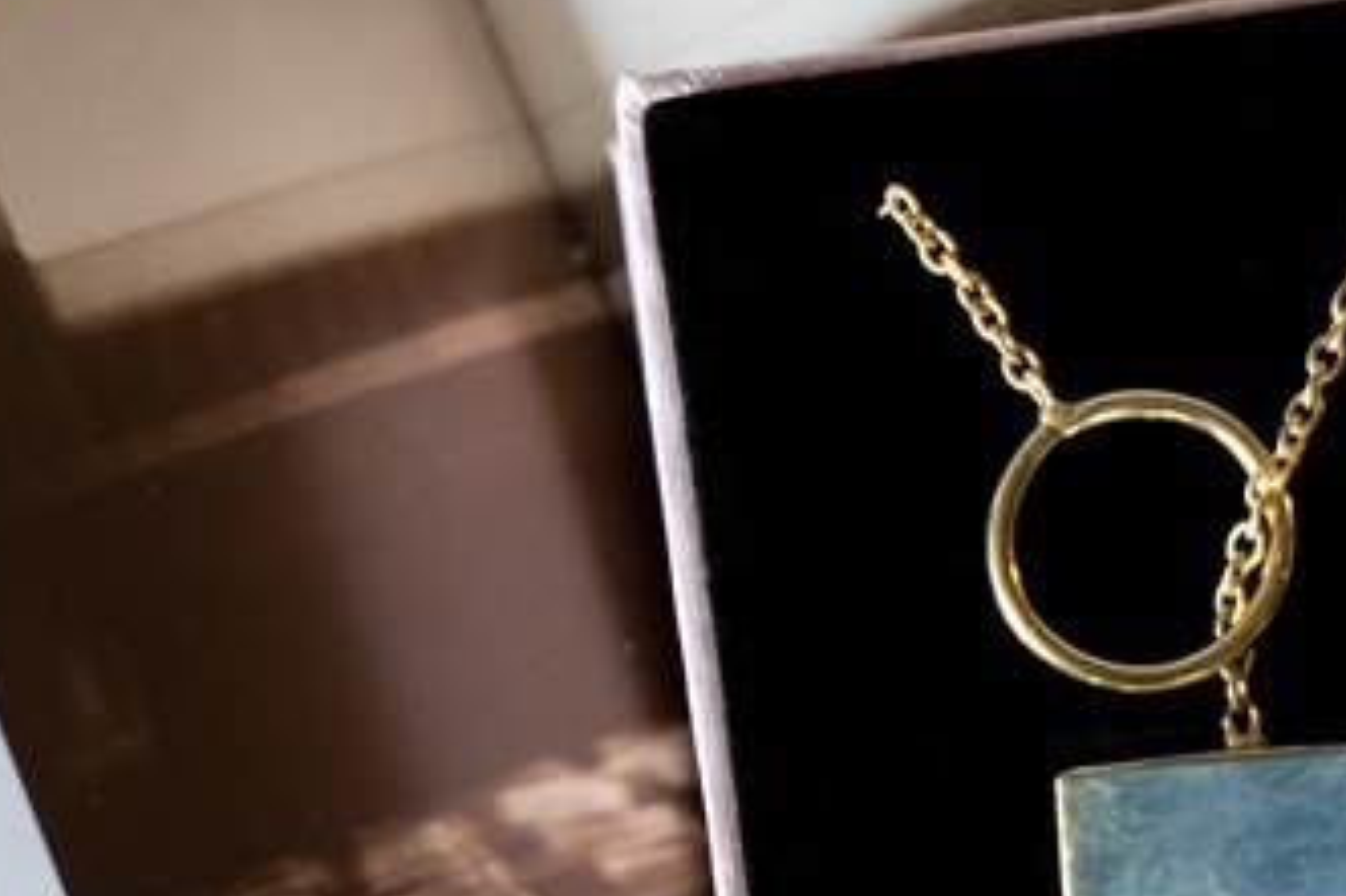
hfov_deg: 14.8
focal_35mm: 137
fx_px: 5120
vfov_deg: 10.0
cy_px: 521
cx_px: 1196
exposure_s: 1/160
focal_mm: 70
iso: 1600
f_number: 5.6
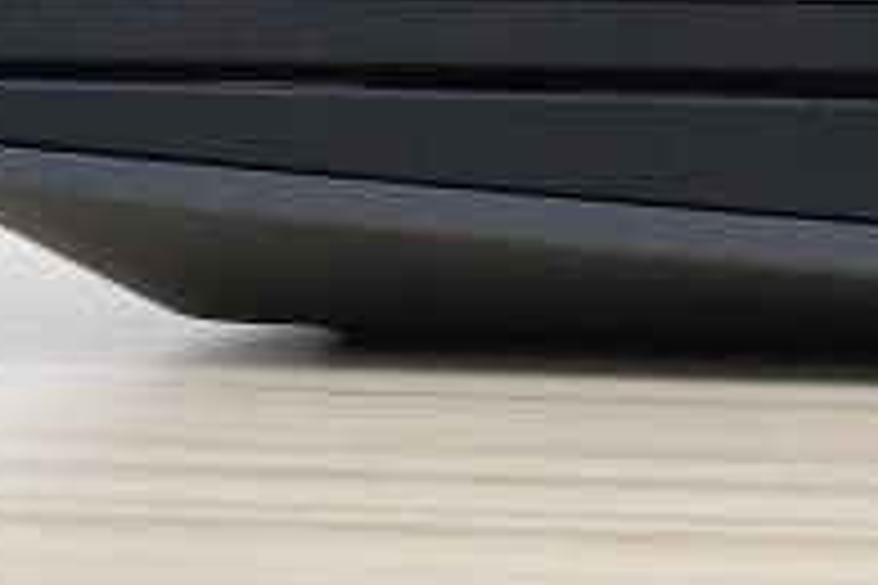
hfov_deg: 12.2
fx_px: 3487
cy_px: 171
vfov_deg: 9.6
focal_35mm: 143
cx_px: 1914
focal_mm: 11
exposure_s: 1/25
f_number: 5.6
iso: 2500
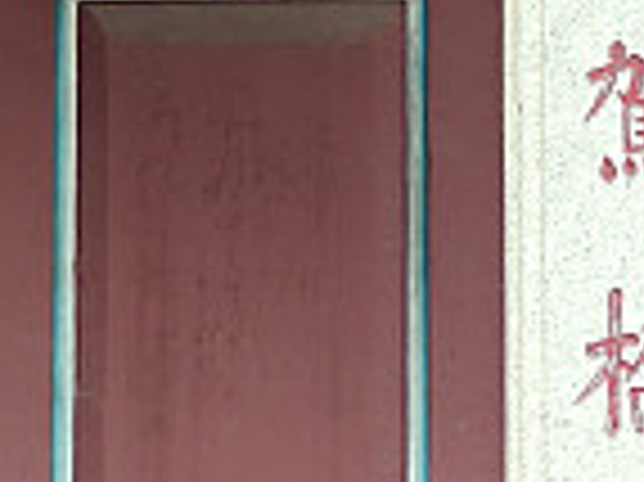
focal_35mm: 392
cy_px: -182
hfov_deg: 5.1
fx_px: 7287
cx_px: 599
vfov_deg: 3.8
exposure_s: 1/100
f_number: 2.6
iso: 200
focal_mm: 13.3
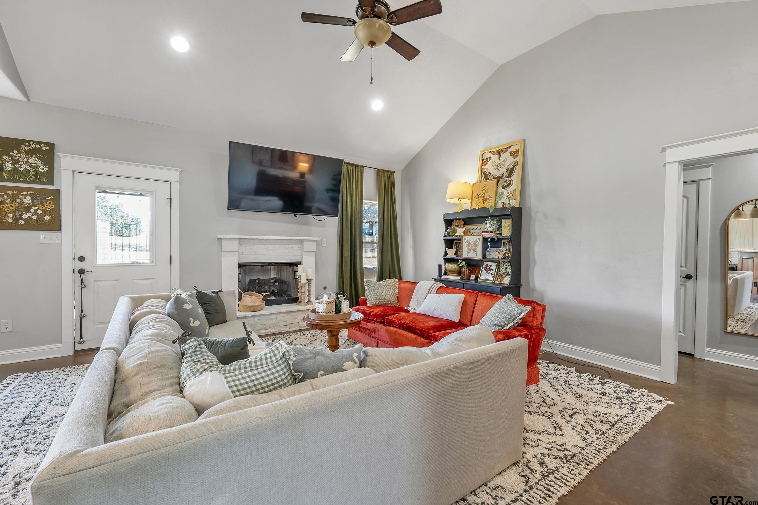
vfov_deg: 77.3
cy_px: 252
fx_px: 316
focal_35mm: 15
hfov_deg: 100.4
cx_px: 379
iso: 800
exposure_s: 1/6
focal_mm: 15
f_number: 8
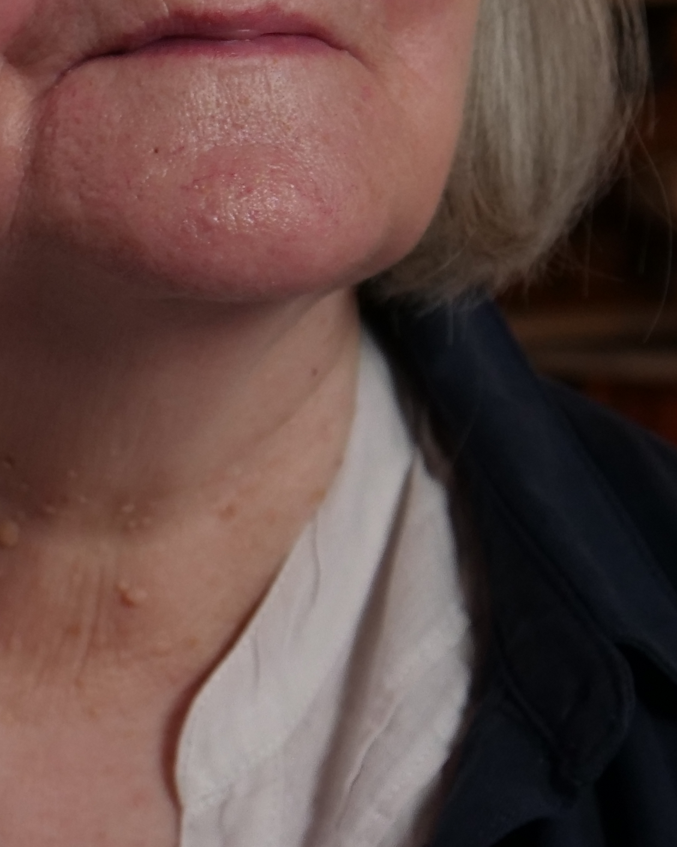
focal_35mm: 150
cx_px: 348
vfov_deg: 12.8
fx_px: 3758
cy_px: 110
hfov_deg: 10.3
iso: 500
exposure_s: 1/50
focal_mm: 23
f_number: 3.4
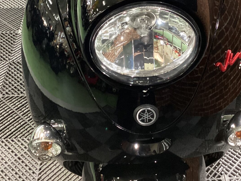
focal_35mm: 56
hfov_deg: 34.3
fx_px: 390
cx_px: 136
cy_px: 42
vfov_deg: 25.7
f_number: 2.4
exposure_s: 1/40
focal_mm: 3.3
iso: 400
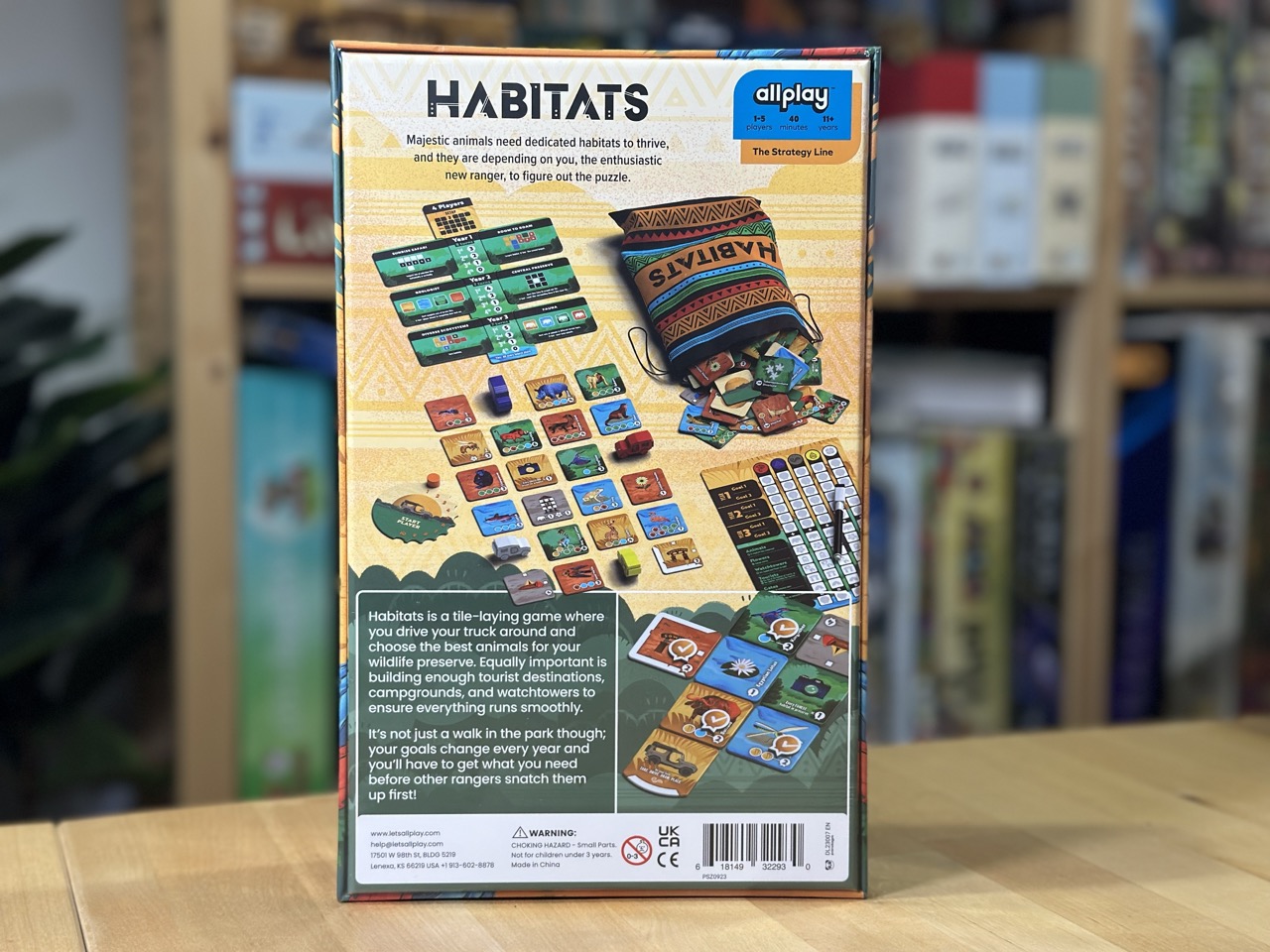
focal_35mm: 48
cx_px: 635
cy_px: 476
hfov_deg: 39.7
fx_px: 1761
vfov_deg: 30.3
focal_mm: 6.86
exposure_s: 1/50
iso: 125
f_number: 1.78
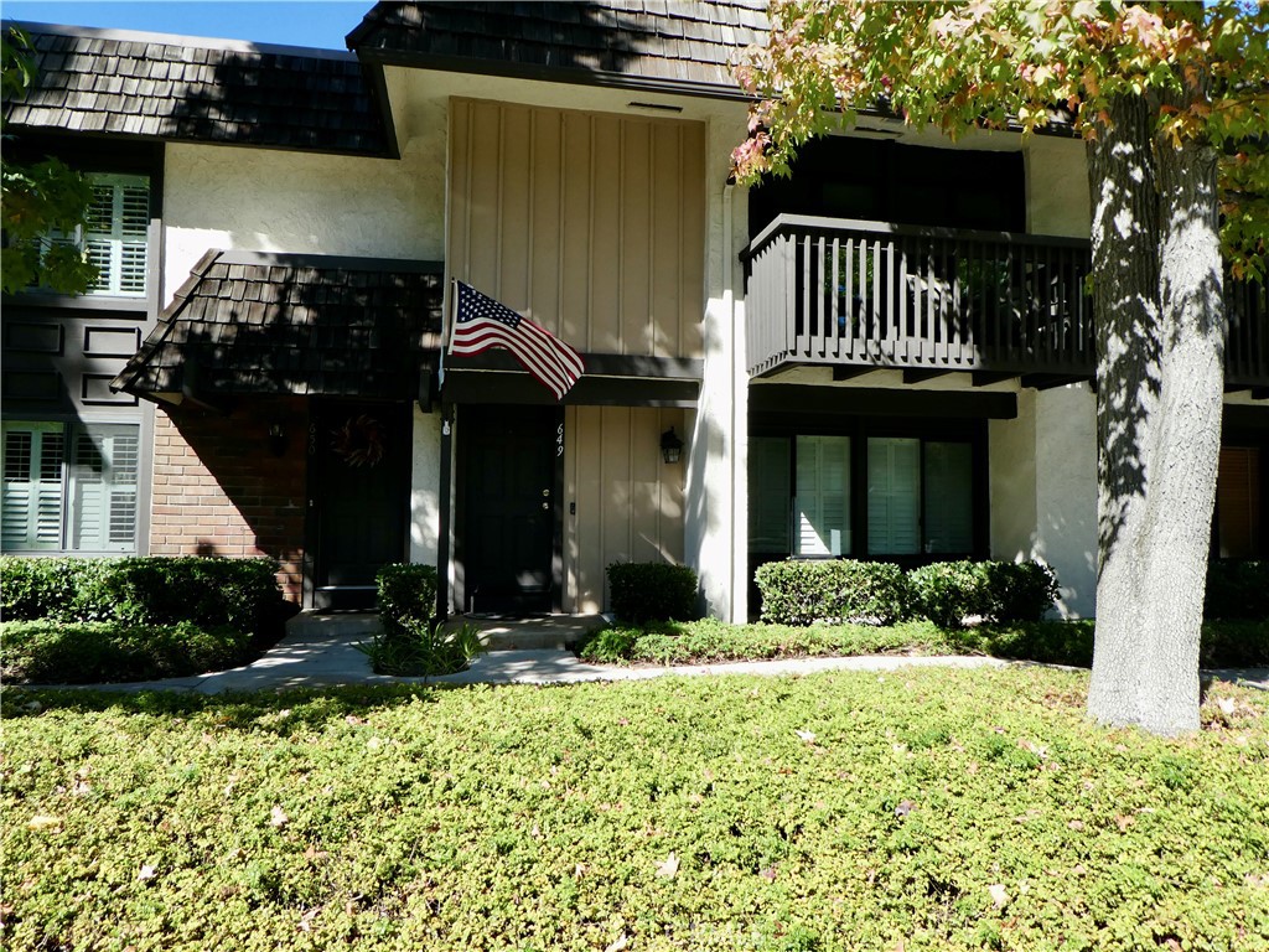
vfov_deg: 56.8
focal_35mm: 24
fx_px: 880
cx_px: 634
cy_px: 476
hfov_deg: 71.6
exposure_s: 1/400
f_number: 3.3
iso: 80
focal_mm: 4.3
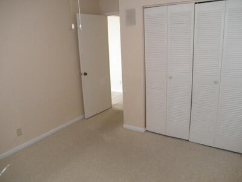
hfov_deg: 63.4
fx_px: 196
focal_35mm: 28
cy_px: 91
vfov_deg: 49.7
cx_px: 121
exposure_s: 1/30
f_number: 3
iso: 200
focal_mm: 5
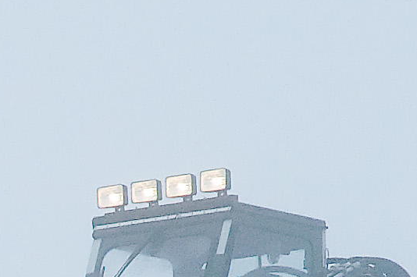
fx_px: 7846
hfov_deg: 3.0
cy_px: 939
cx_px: -383
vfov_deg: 2.0
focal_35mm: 678
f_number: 8
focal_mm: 85
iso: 2000
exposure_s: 1/1600
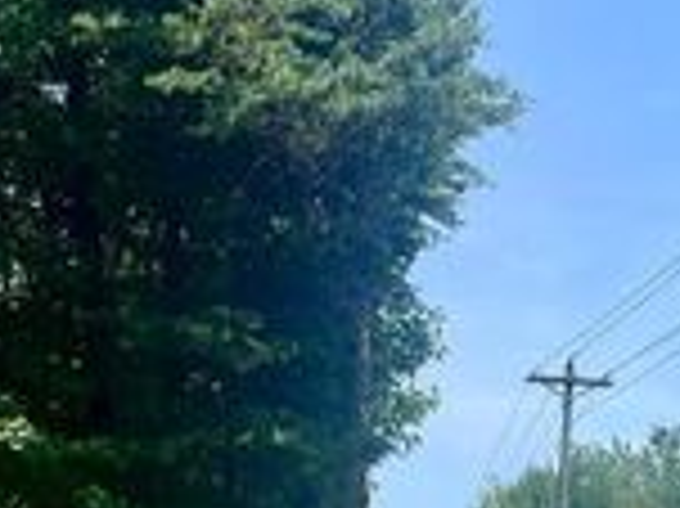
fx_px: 1688
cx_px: 401
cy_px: 753
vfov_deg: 15.8
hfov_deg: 22.7
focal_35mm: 86
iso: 50
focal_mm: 5.1
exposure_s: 1/2309
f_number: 1.6
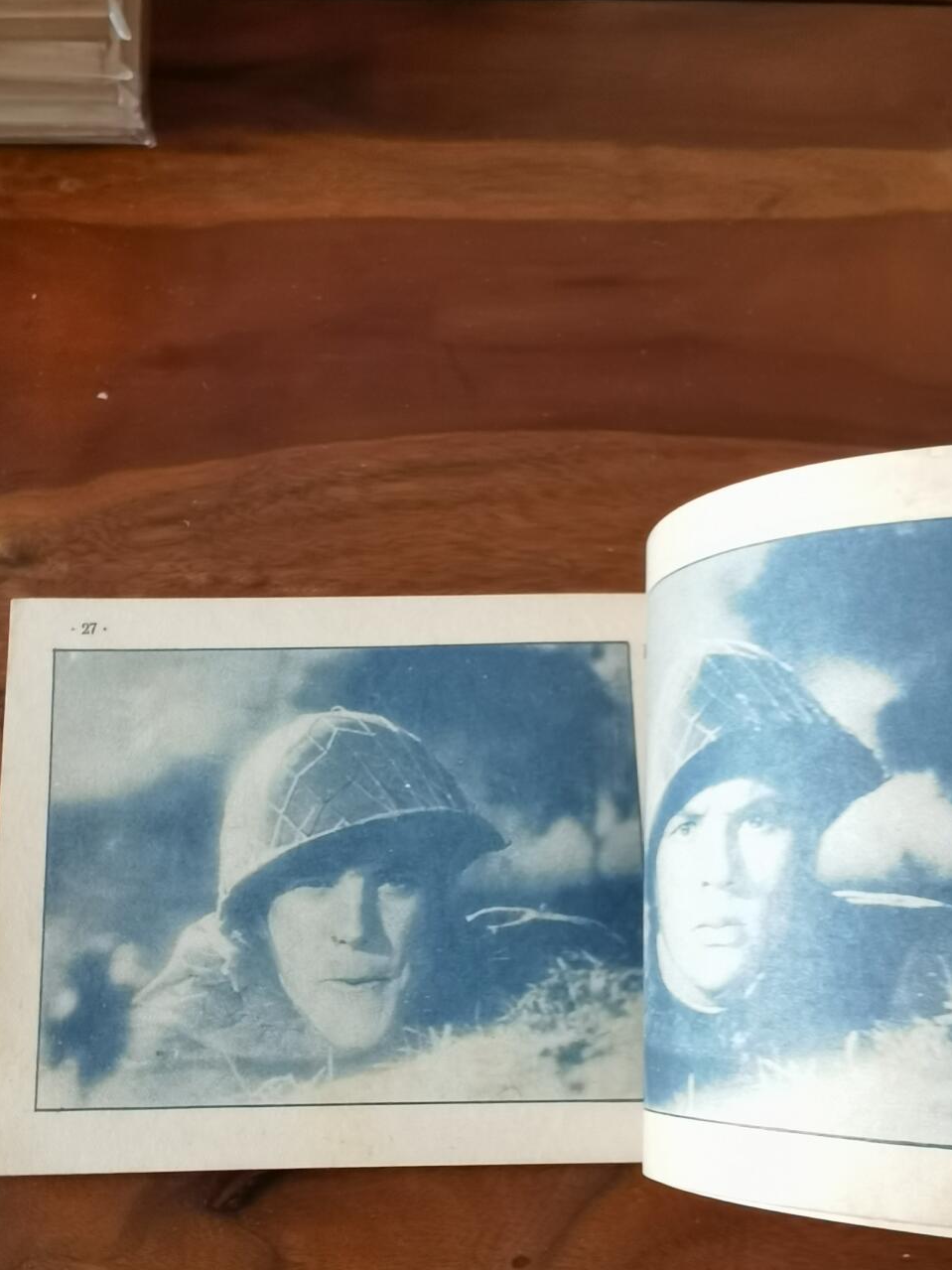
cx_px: 619
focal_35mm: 38
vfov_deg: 48.8
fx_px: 1394
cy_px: 726
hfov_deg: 37.4
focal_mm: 2.26
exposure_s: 1/25
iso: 320
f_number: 2.2
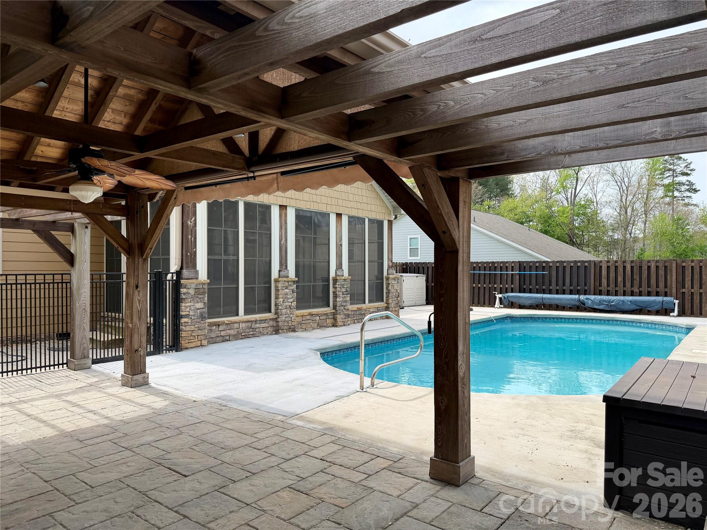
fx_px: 490
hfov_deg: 71.6
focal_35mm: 24
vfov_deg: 56.8
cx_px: 354
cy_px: 265
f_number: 1.78
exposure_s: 1/2000
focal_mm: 6.76
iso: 80
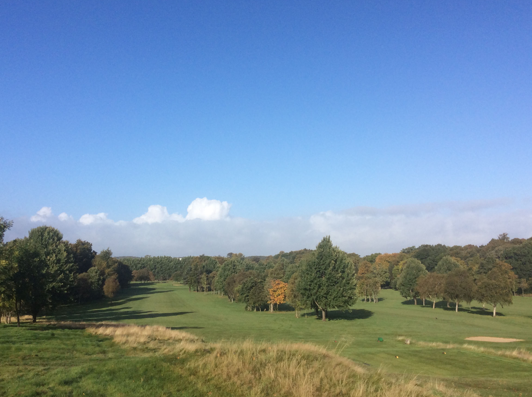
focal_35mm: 36
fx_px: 552
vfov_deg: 39.5
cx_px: 248
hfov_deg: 51.4
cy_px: 184
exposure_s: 1/1546
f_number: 2.4
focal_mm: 3.3
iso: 32
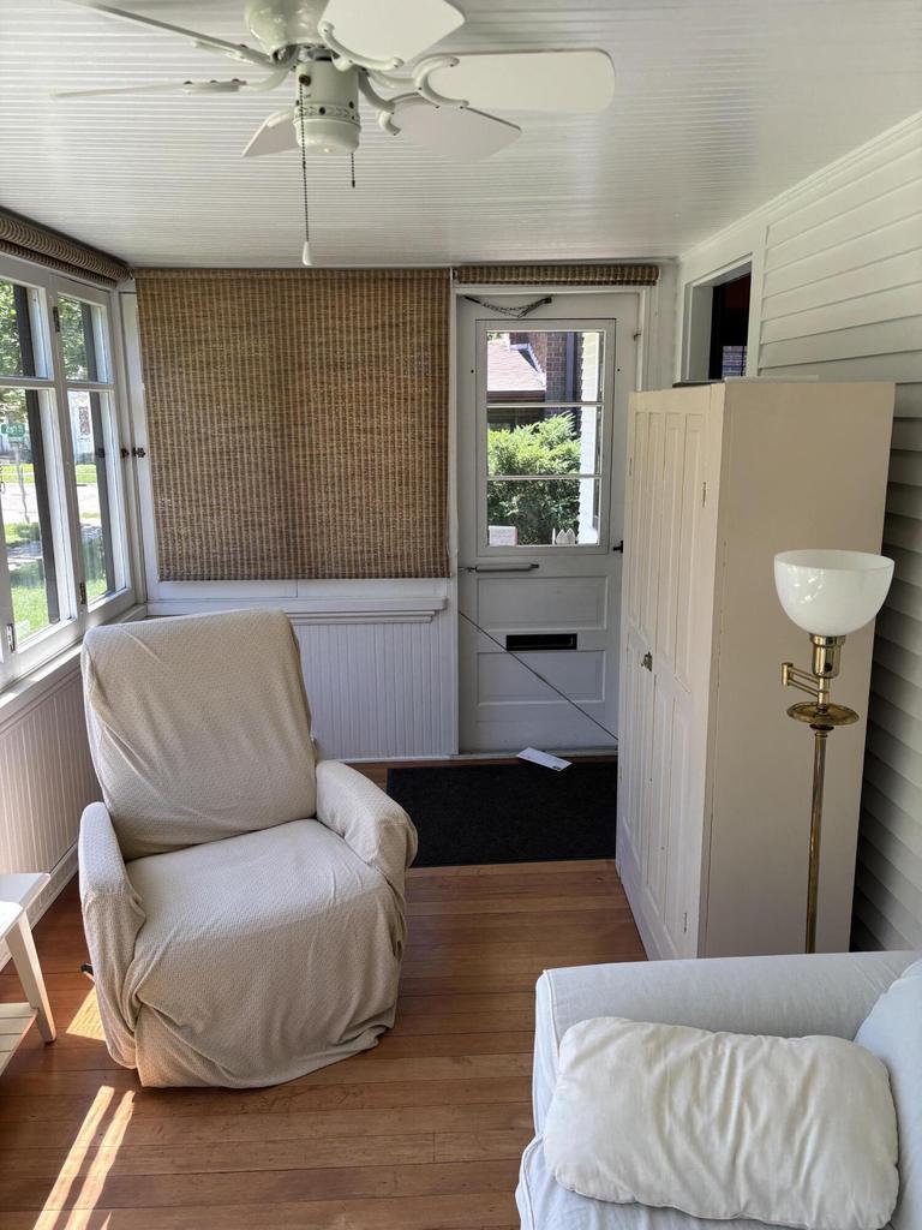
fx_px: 923
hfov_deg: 53.1
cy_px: 615
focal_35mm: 26
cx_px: 461
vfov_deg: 67.3
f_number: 1.6
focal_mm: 5.96
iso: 40
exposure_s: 1/196
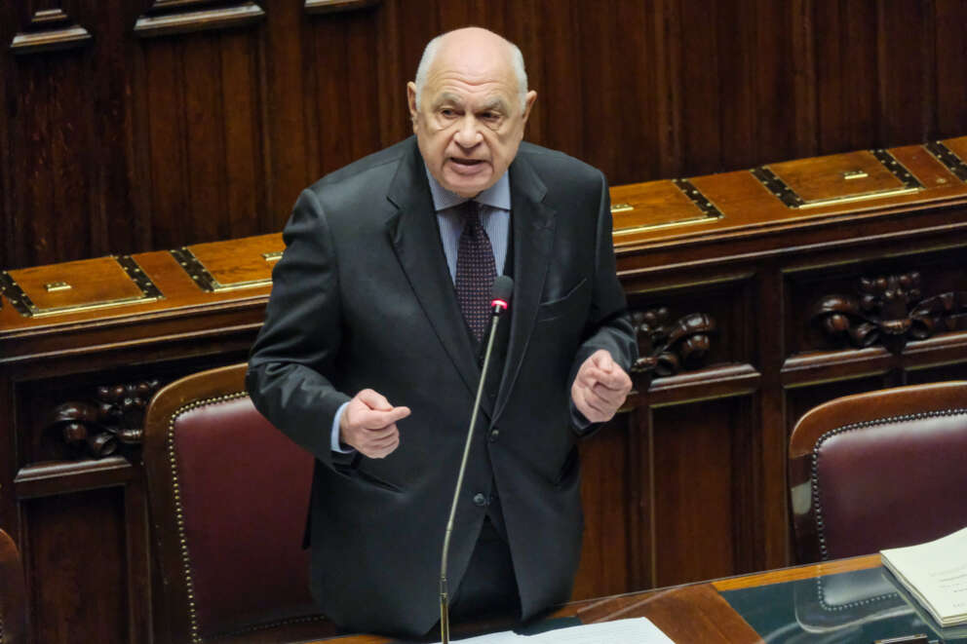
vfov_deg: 2.7
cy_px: 322
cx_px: 484
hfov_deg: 4.1
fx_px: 13481
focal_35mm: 502
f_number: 5.4
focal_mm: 334.9
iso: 12800
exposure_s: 1/125
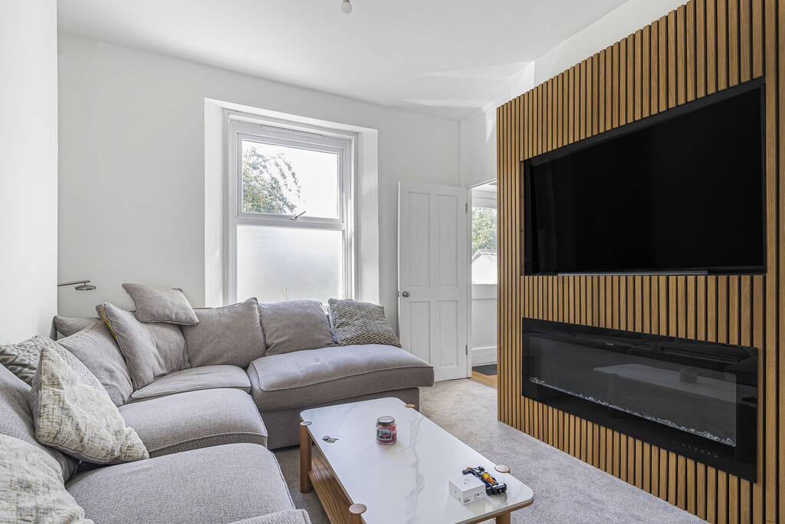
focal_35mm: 18
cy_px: 262
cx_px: 392
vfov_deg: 68.9
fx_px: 382
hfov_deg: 91.6
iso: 160
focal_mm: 17.5
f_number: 8
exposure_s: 1/13
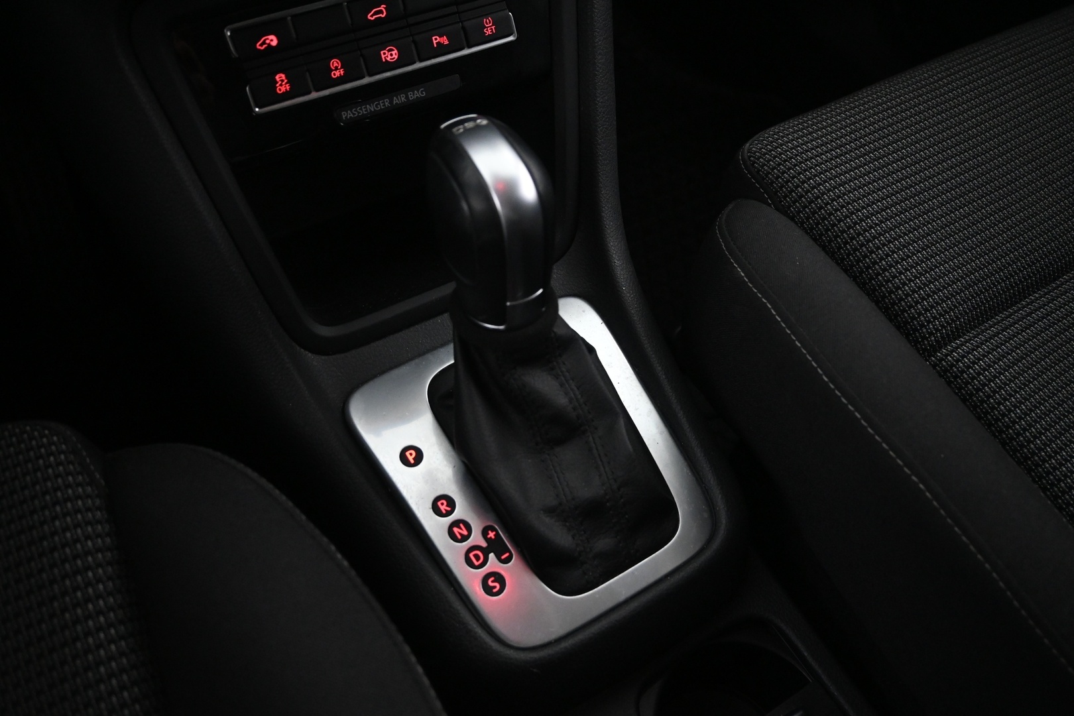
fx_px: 873
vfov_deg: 44.6
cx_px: 537
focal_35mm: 29
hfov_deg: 63.2
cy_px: 358
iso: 3200
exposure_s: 1/30
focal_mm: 19.5
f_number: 3.8
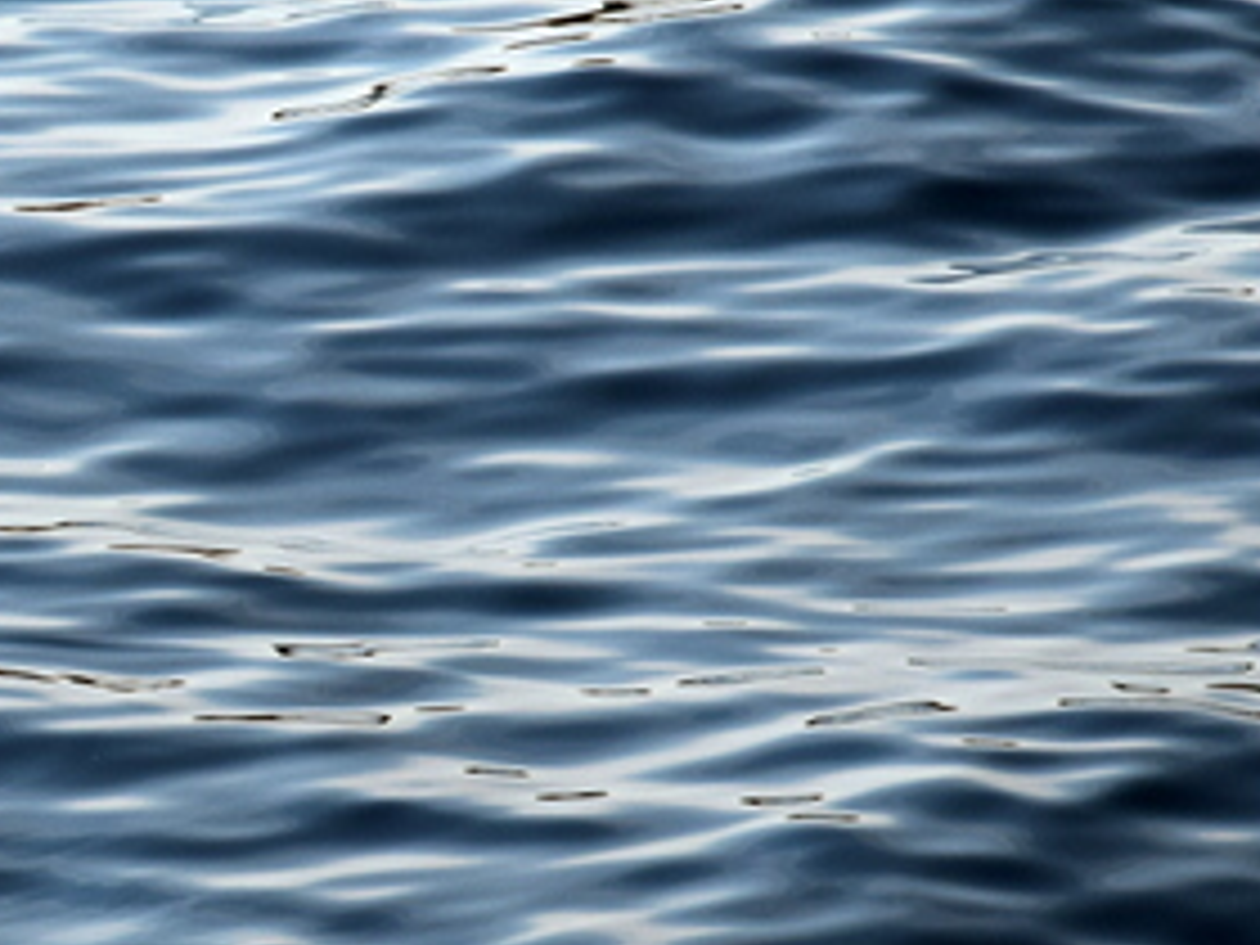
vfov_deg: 3.4
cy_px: 464
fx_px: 15738
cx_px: -428
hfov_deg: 4.6
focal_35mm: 432
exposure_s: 1/500
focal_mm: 105
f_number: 11
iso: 400
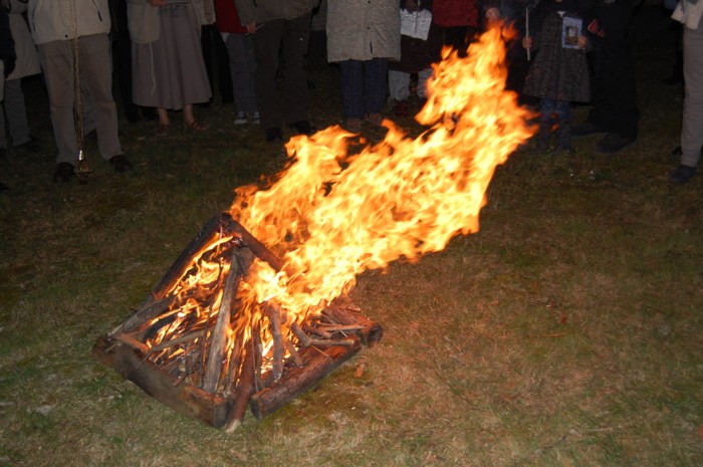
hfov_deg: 49.6
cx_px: 352
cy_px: 234
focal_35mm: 39
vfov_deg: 34.1
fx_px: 761
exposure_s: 1/200
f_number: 4.2
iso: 400
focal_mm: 26
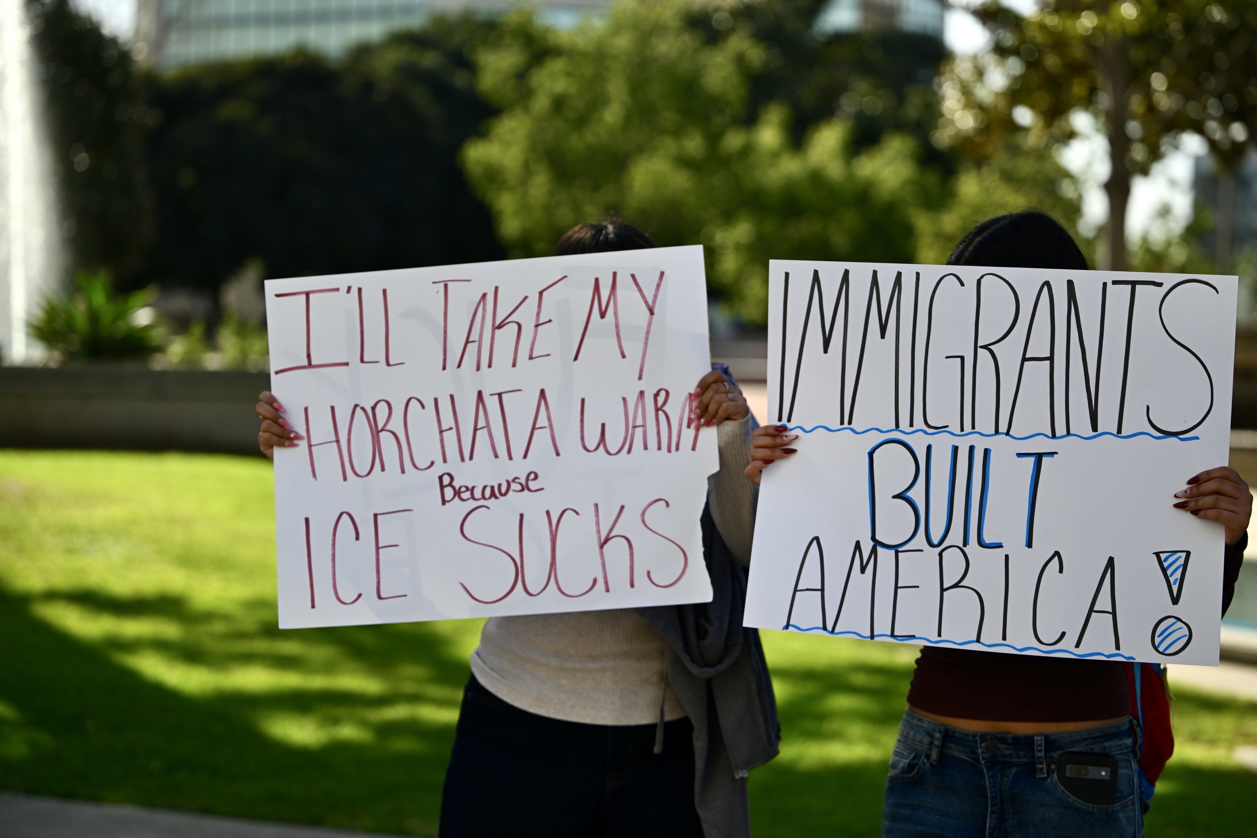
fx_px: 2863
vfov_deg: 16.7
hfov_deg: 24.8
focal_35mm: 82
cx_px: 628
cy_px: 419
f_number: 2.8
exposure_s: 1/3200
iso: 200
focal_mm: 82
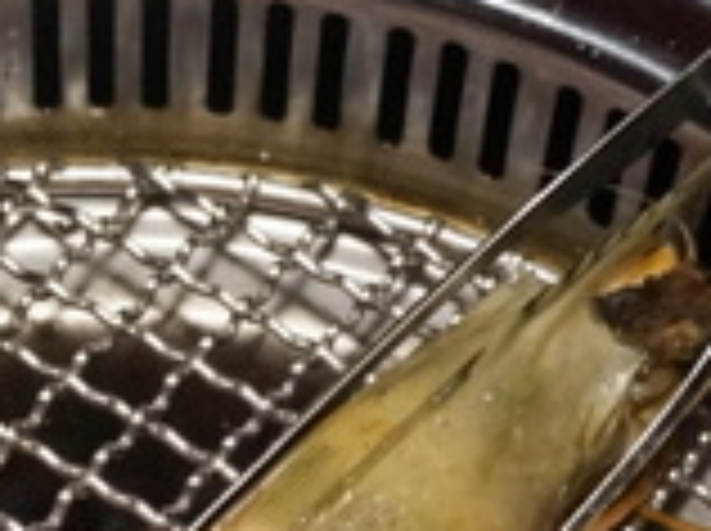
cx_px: 130
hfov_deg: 12.5
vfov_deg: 9.0
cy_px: 916
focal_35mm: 158
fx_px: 3239
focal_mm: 27
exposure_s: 1/30
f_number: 4.5
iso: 3200
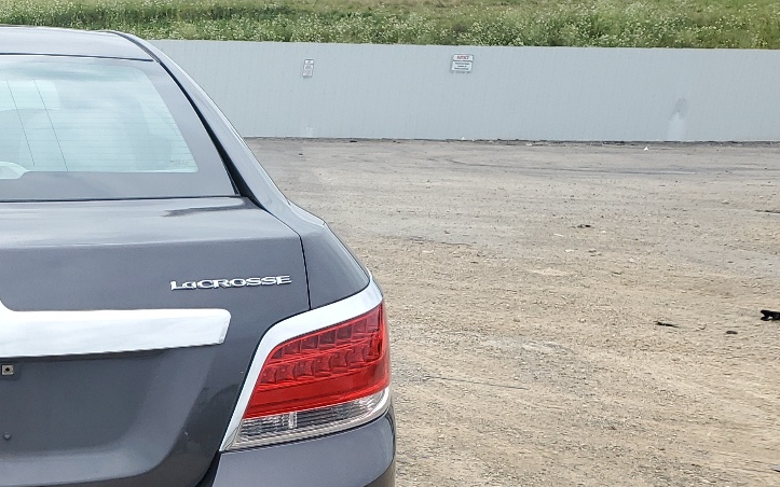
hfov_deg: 30.6
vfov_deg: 20.4
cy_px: 525
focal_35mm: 61
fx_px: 1297
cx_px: -32
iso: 50
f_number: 1.5
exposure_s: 1/2000
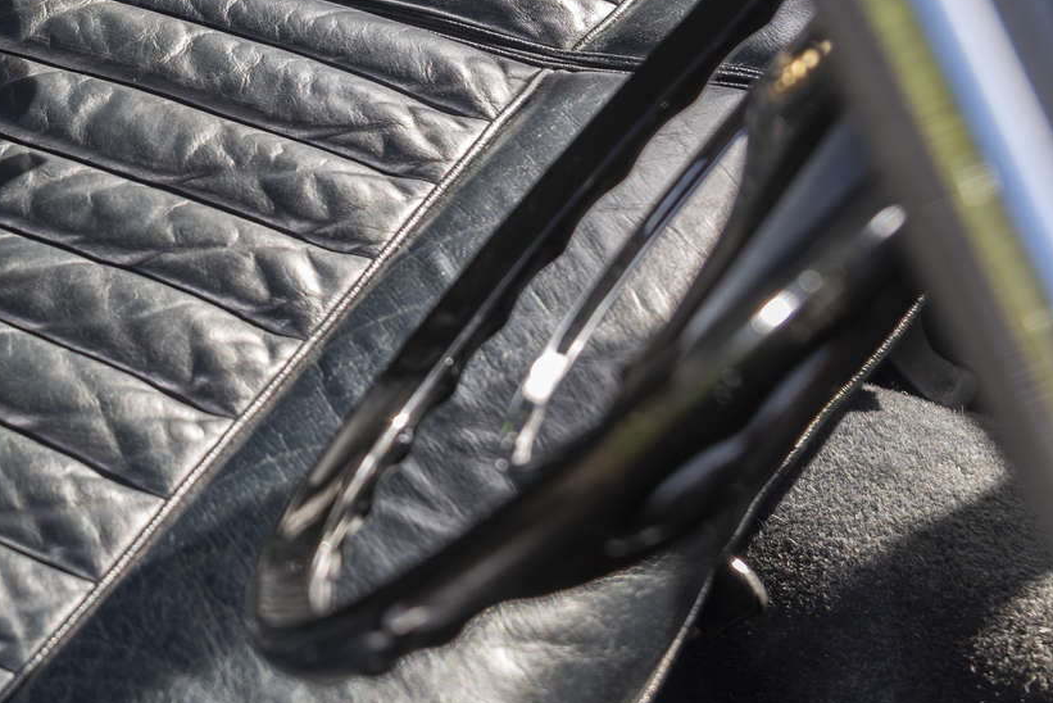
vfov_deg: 12.1
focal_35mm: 112
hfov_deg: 17.5
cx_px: -165
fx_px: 3277
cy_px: -35
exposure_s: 1/100
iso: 200
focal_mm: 46
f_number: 5.6
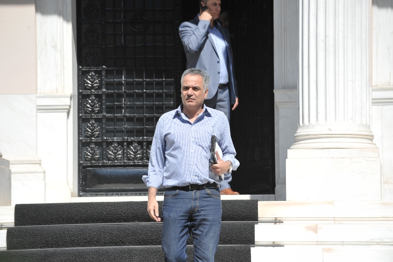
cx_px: 196
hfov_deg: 10.3
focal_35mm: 200
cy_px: 131
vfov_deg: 6.9
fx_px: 2181
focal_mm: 200
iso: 200
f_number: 13
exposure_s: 1/800
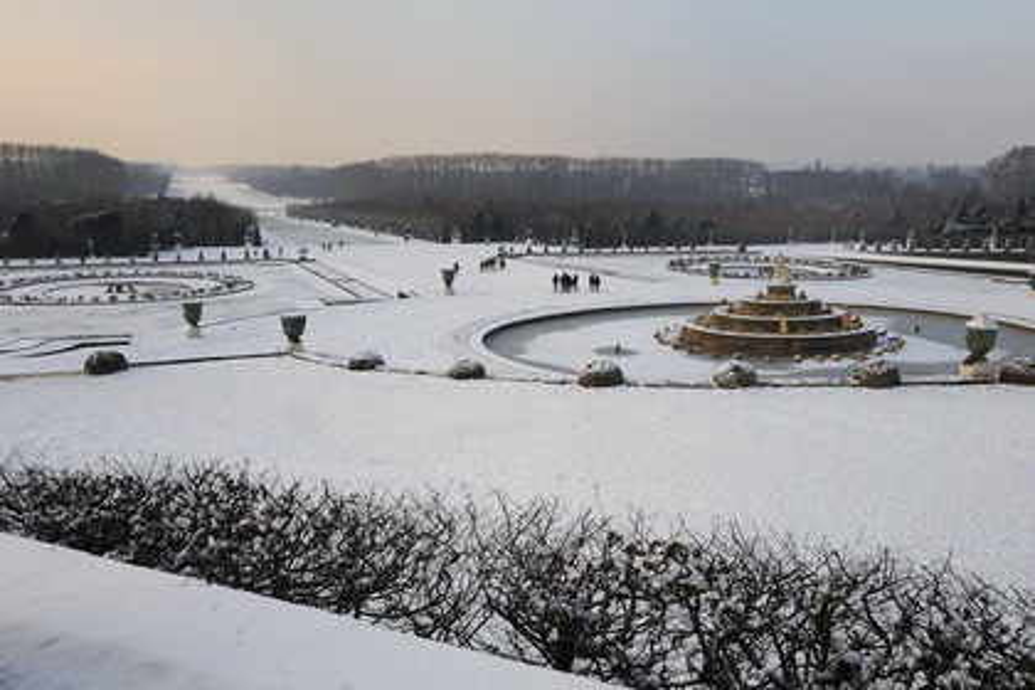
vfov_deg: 42.3
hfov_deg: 60.3
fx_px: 891
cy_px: 345
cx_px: 518
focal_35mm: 31
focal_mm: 31
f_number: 8
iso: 200
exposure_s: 1/200
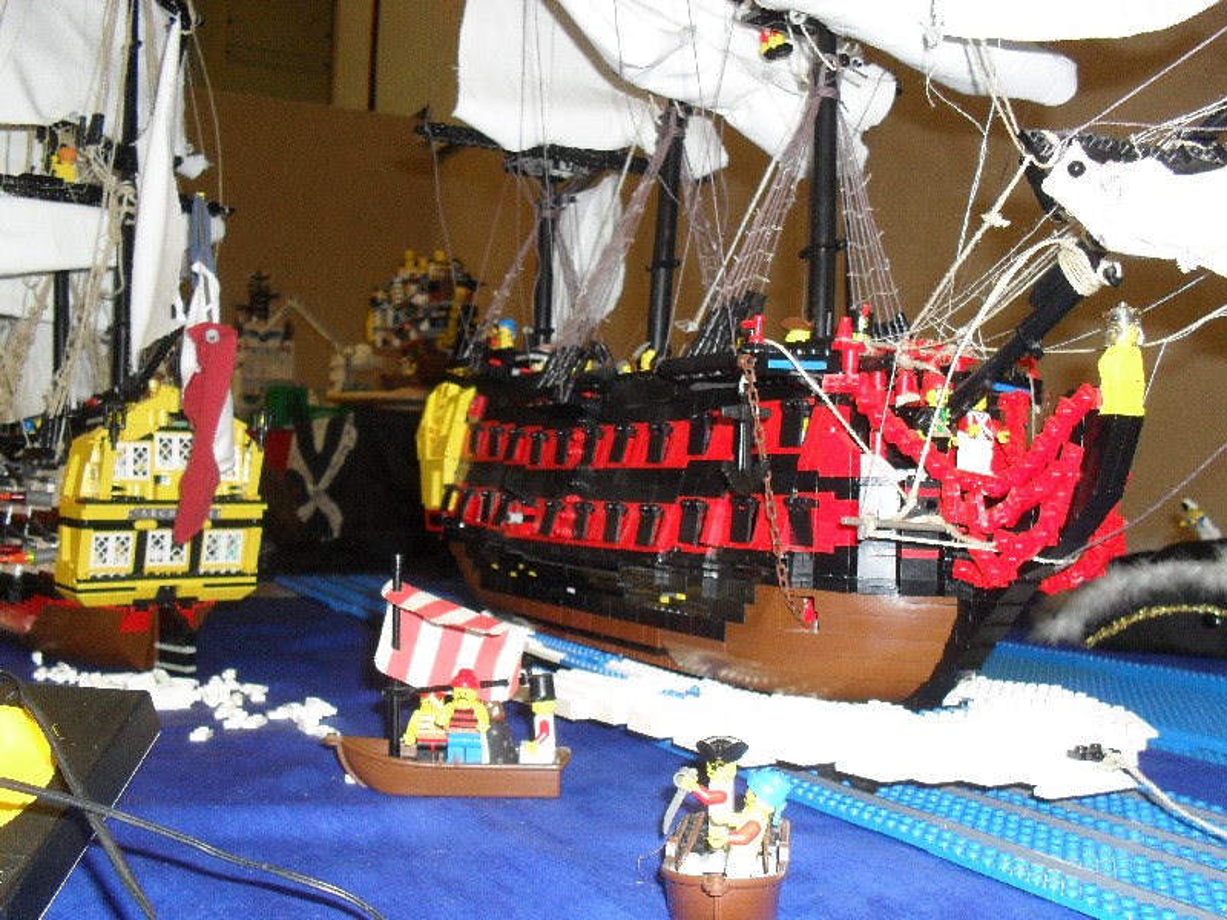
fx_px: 1241
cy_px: 460
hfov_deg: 52.6
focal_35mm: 35
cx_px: 614
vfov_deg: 40.7
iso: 200
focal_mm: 6.3
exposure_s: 1/45
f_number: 3.2
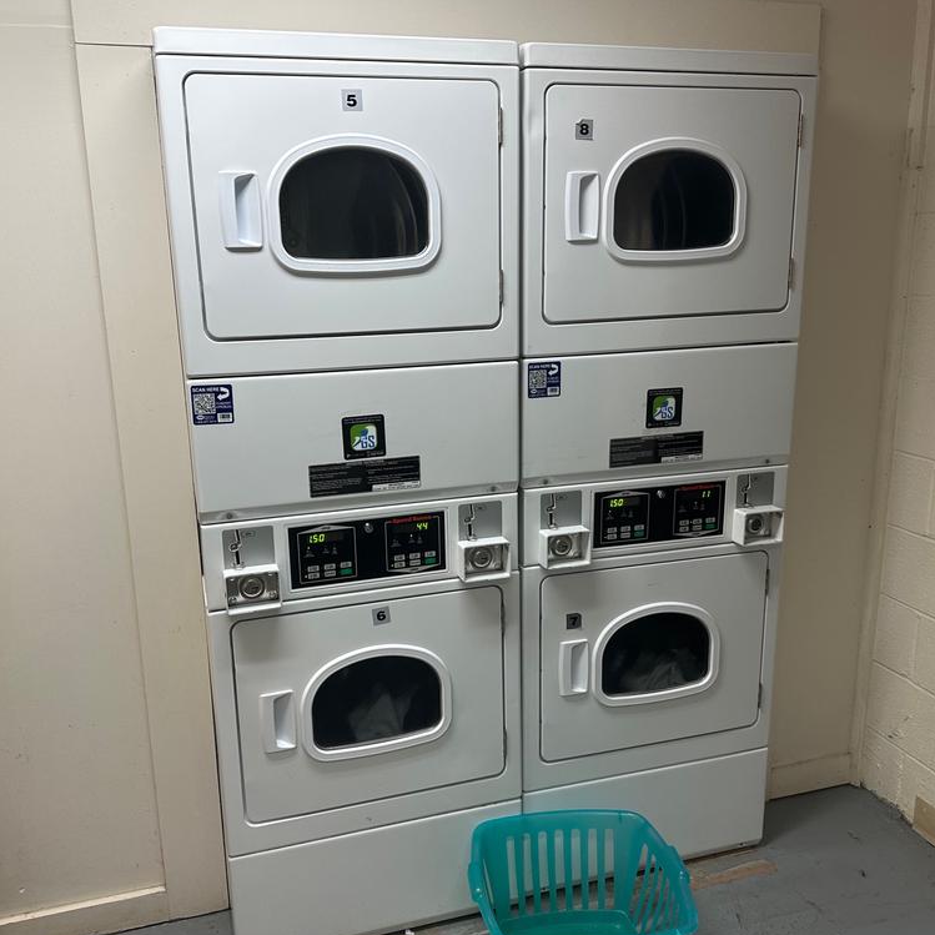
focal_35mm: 29
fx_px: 886
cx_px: 438
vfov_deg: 55.6
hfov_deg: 55.6
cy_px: 469
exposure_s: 1/60
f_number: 1.78
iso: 125
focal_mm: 6.86
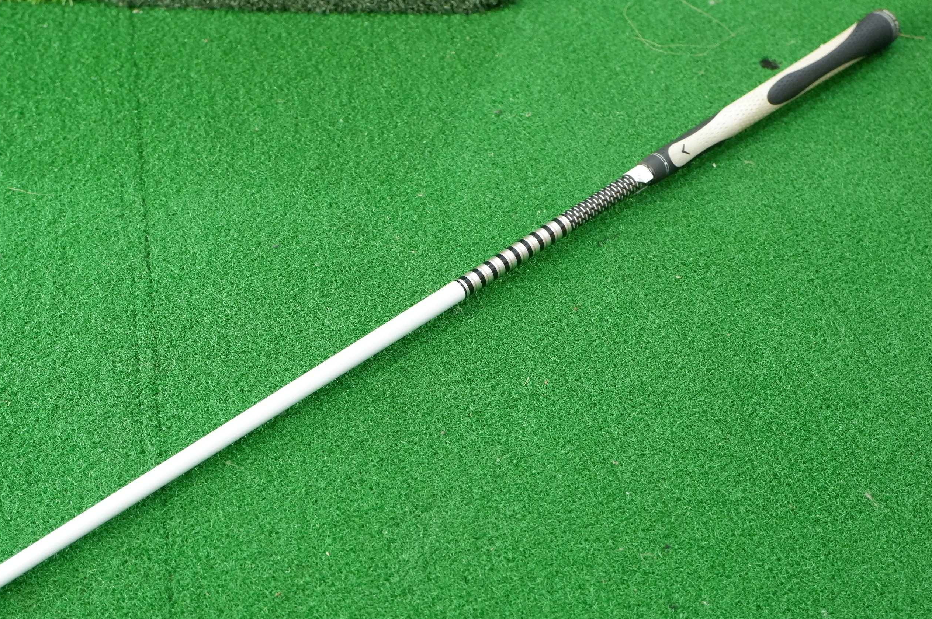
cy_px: 338
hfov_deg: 39.5
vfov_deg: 26.9
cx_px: 385
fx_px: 1293
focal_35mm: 50
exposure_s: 1/30
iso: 3200
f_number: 4.5
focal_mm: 28.8
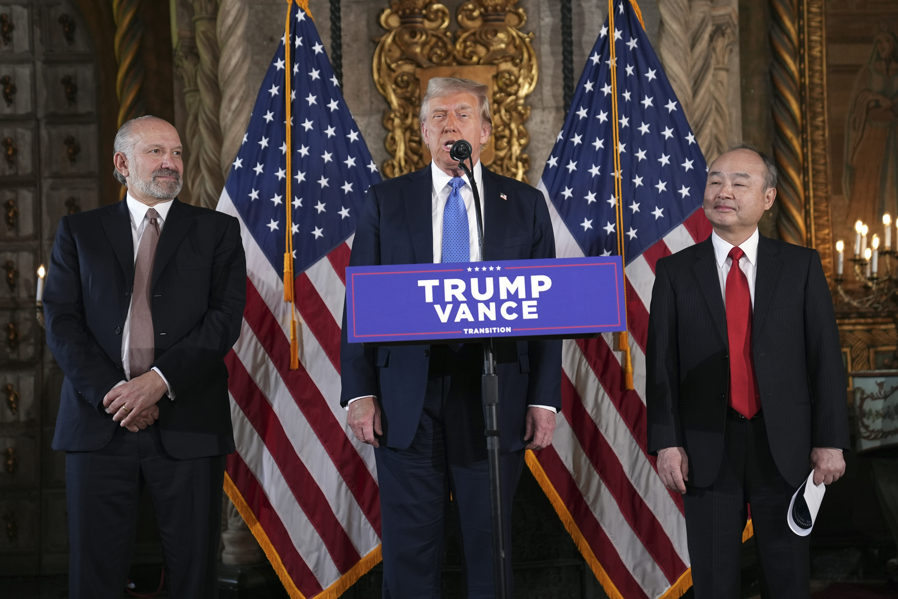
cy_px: 300
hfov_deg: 37.5
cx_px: 449
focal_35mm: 53
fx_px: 1322
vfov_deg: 25.5
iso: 2000
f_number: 2.8
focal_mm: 53
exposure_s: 1/400
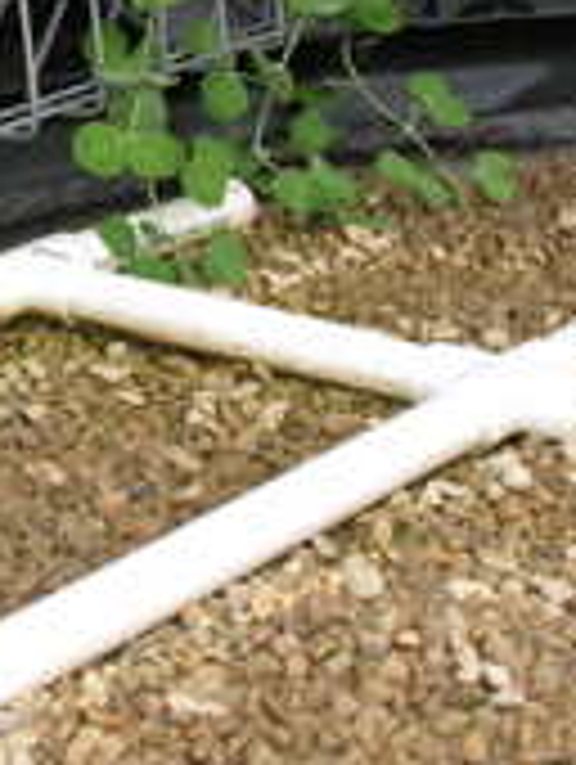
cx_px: -76
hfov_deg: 11.5
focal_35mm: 127
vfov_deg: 15.4
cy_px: 189
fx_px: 2811
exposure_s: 1/40.3
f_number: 3.5
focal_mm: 13.8
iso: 50
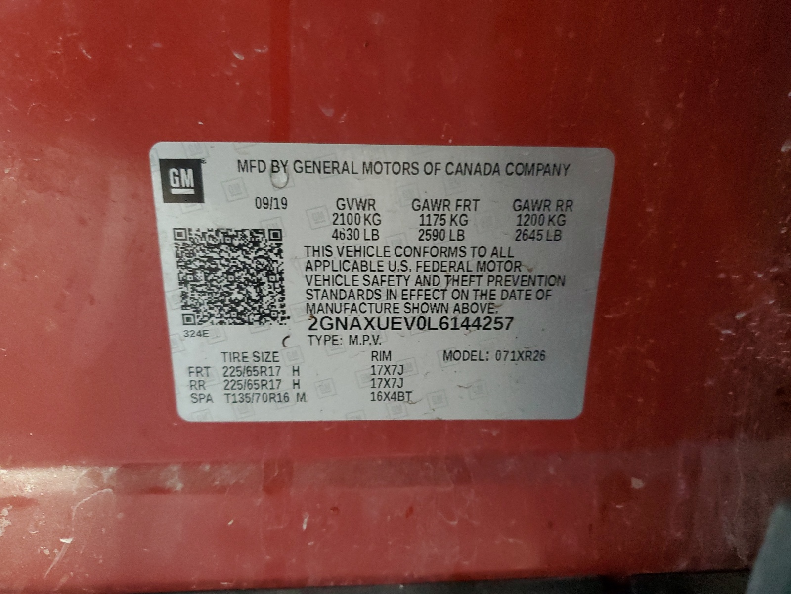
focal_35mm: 26
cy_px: 297
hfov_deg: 67.3
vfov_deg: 53.1
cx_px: 396
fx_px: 594
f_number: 1.5
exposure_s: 1/15
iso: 340
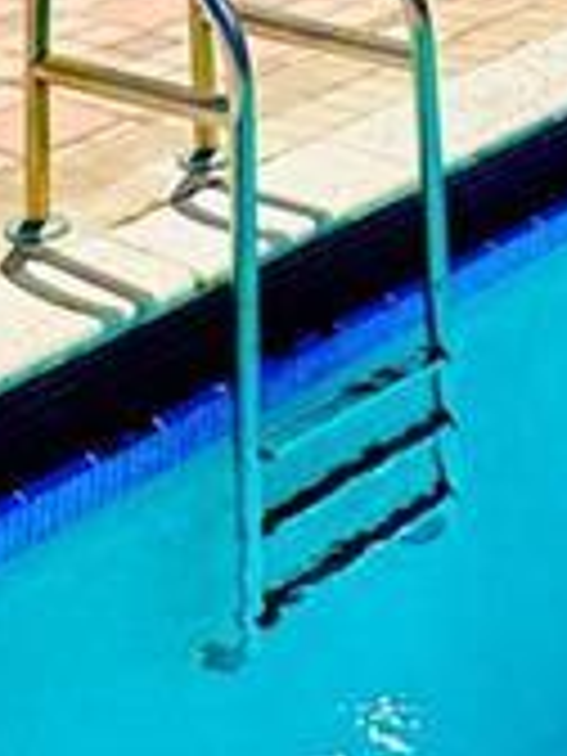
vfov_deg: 11.8
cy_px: -1436
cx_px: 414
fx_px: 2184
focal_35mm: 100
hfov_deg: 14.7
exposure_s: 1/1304
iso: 50
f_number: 2.2
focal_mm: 2.22
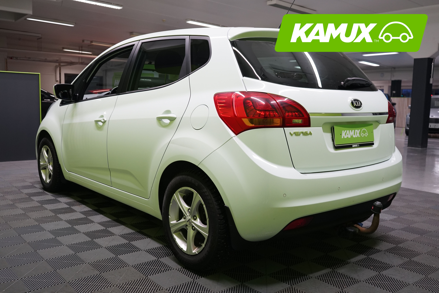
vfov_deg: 40.0
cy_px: 146
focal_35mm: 33
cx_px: 220
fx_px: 402
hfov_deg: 57.2
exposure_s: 1/30
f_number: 4.5
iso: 1000
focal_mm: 33
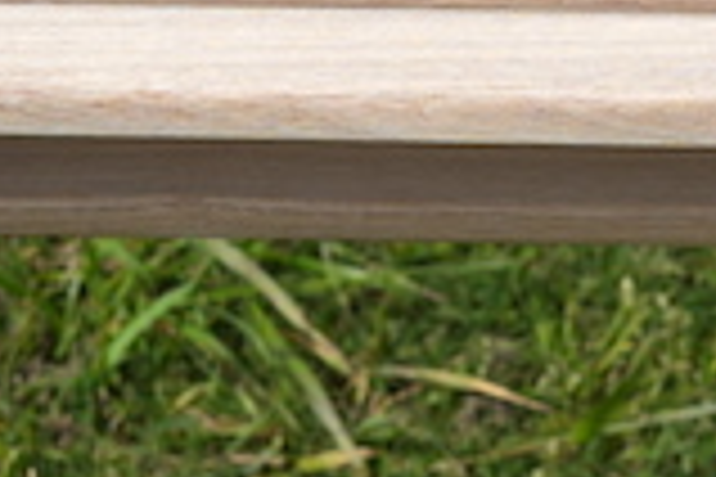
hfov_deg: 11.1
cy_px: 259
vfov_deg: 7.4
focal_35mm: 185
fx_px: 3669
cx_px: 657
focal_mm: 29.4
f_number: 8
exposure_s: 1/400
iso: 160
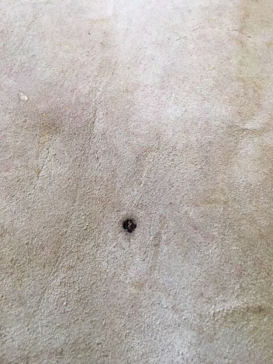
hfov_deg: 48.2
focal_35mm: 29
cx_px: 136
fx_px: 305
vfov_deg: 61.7
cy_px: 182
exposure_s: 1/33
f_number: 2.2
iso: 200
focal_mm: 4.15
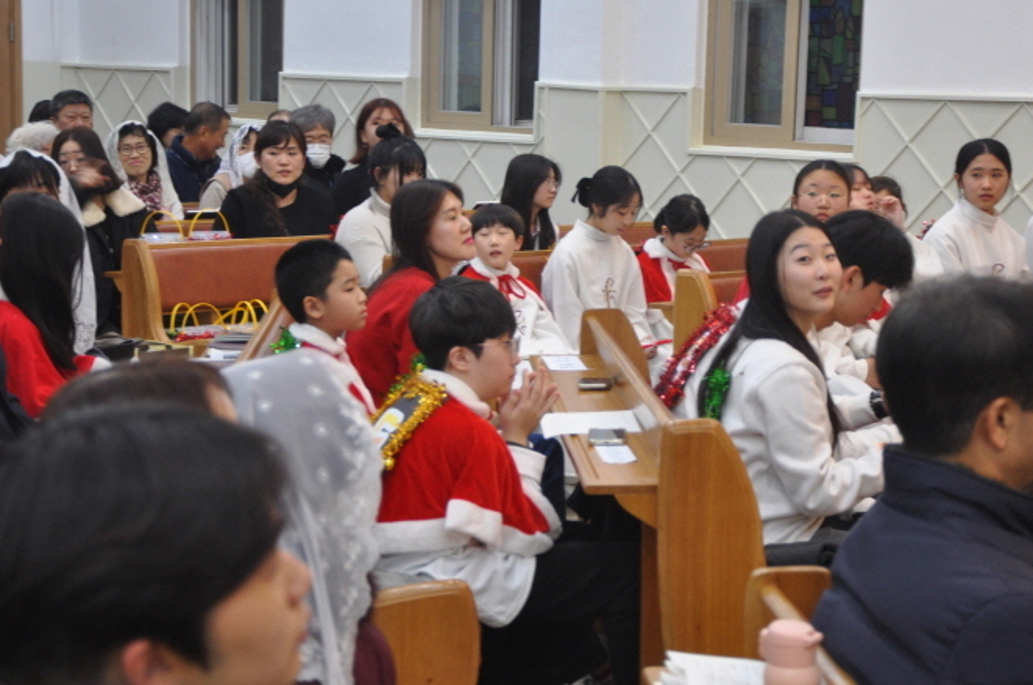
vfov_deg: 16.7
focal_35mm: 82
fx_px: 2338
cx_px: 609
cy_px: 291
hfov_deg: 24.9
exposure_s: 1/15
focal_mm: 45
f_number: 4.8
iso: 400
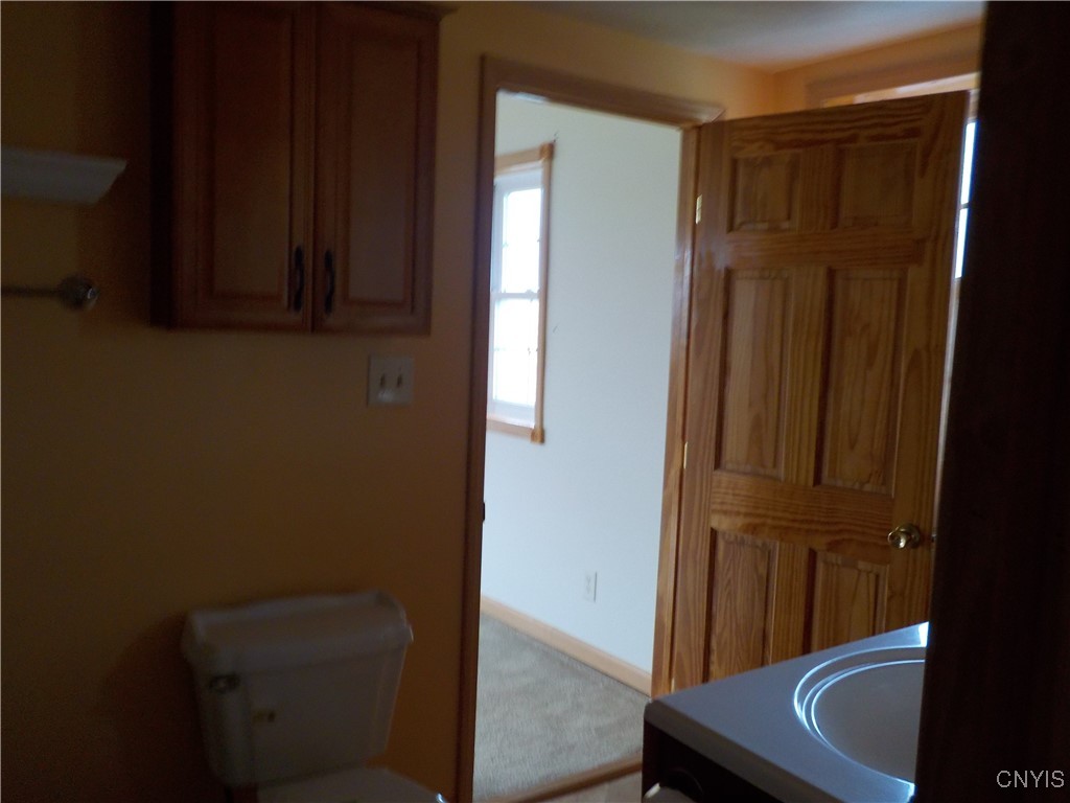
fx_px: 927
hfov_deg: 60.0
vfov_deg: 46.8
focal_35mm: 30
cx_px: 535
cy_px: 402
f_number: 3.3
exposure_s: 1/30
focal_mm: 4.1
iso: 220
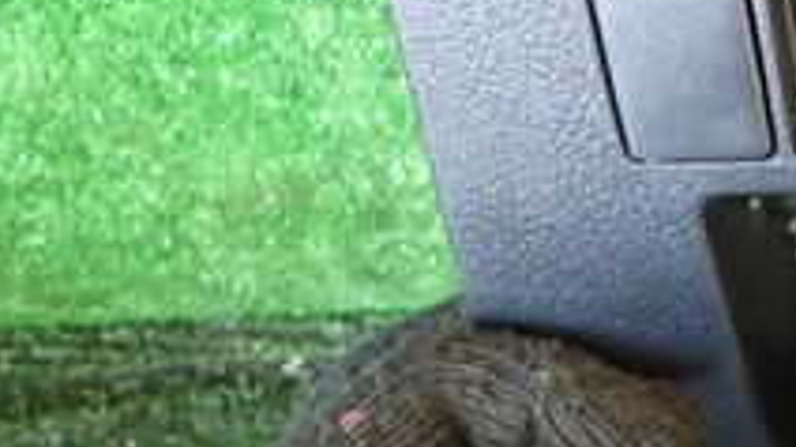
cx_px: 1081
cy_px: 128
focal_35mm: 77
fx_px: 1624
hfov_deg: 23.7
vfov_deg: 15.6
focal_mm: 4.5
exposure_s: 1/30
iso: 500
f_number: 2
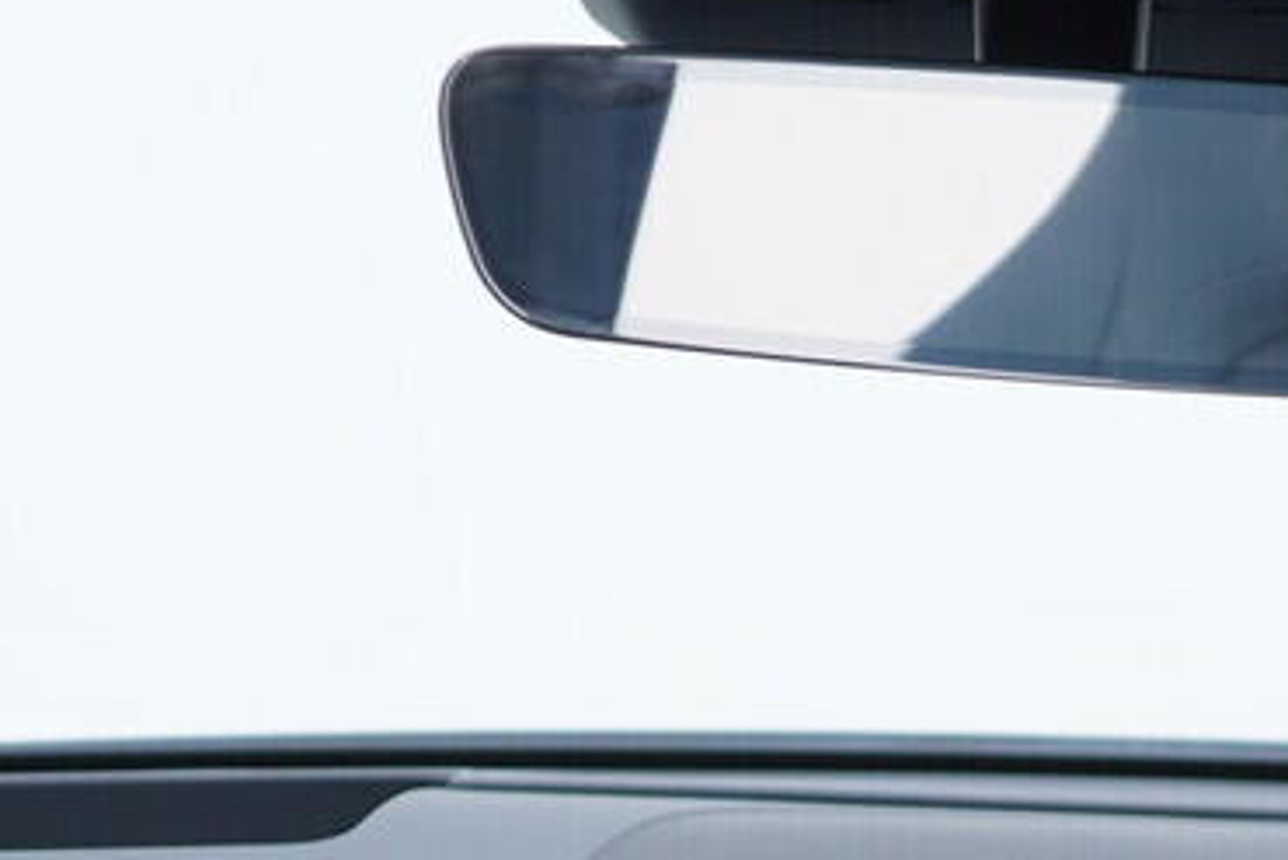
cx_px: 1003
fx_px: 5011
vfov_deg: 9.4
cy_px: 1480
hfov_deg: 14.6
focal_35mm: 140
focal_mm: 24
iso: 125
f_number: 3.2
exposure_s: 1/50
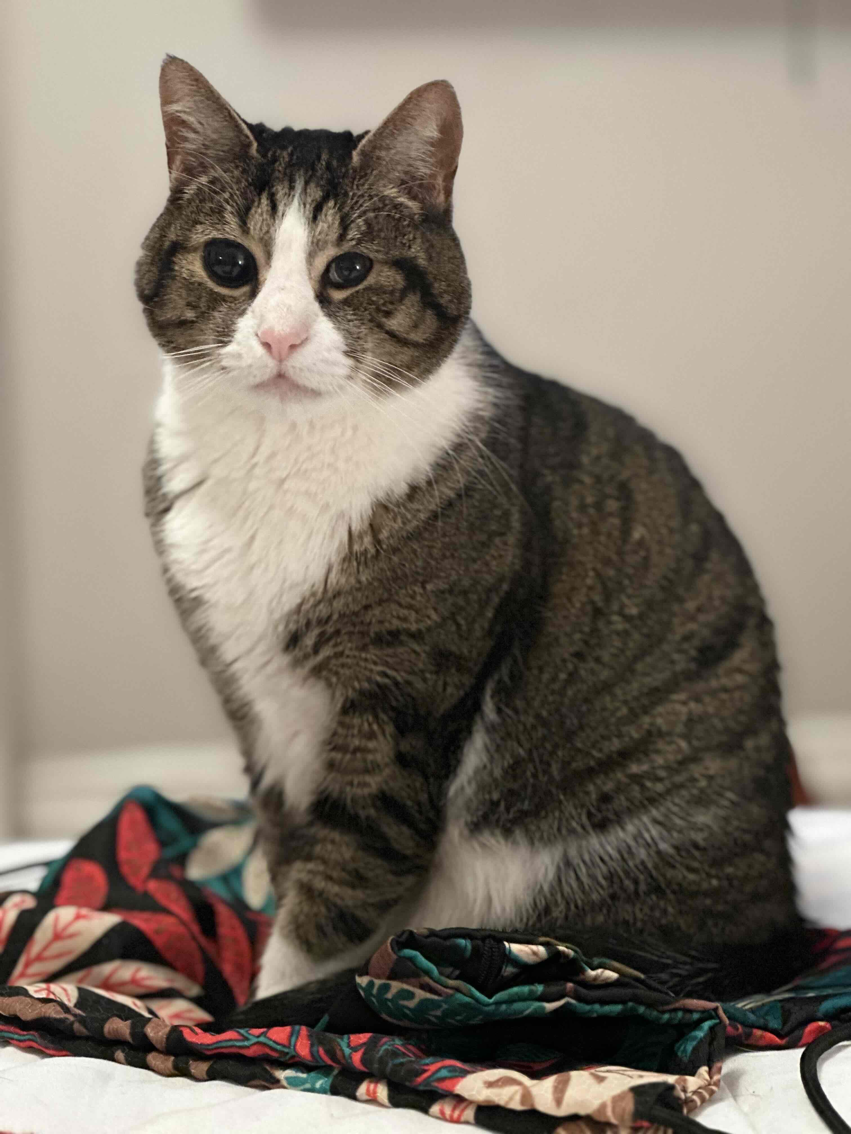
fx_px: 2524
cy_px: 567
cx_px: 426
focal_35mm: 77
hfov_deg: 19.1
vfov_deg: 25.3
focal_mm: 9
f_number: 2.8
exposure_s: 1/14
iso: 800
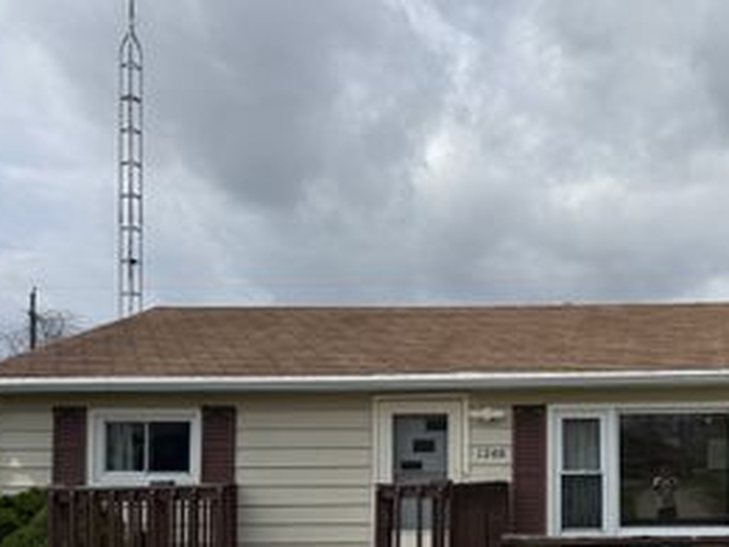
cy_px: 434
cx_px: 612
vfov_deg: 30.8
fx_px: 969
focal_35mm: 46
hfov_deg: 39.2
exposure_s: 1/7092
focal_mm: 6.76
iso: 80
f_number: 1.78
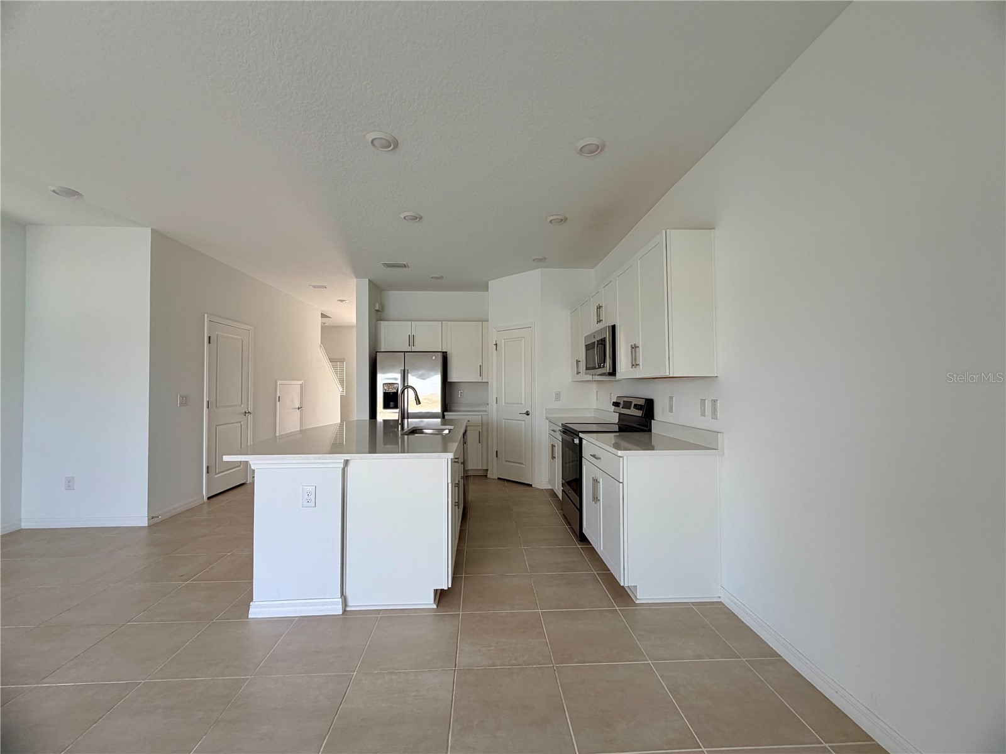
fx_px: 407
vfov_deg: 85.7
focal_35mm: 14
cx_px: 503
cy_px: 377
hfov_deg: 102.1
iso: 80
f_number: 2.2
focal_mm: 2.22
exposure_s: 1/121
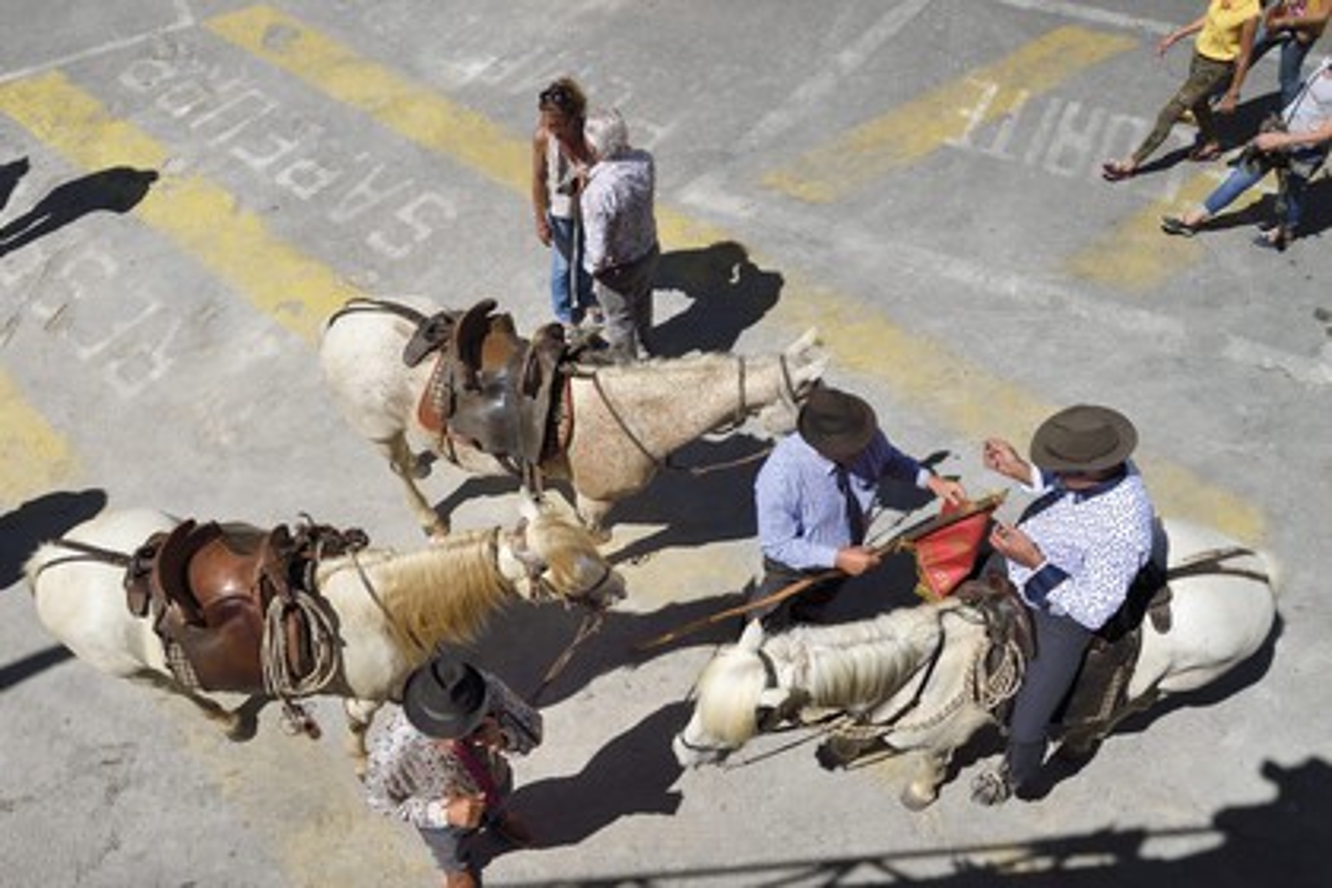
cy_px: 444
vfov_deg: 43.6
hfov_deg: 61.9
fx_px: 1110
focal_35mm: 30
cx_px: 666
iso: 200
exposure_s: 1/320
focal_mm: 30
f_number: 16
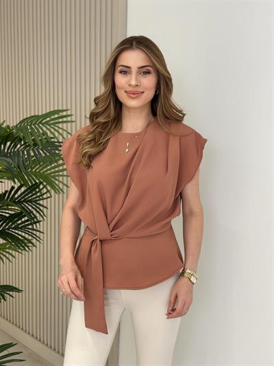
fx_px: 506
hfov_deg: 30.3
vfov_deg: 39.6
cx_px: 137
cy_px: 183
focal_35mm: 48
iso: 80
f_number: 1.78
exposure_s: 1/276
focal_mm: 6.86
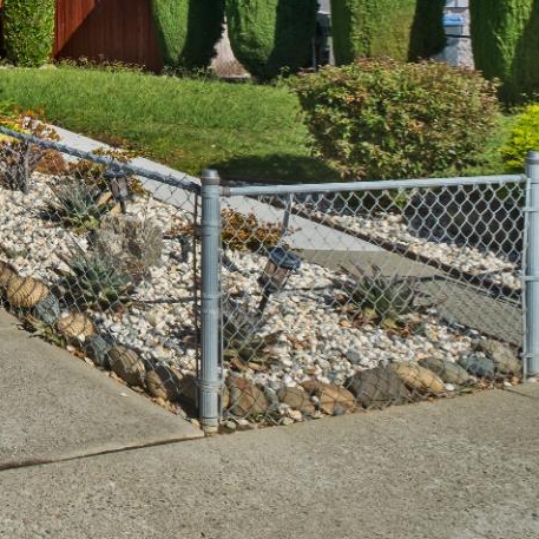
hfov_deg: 23.5
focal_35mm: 53
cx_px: -329
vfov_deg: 30.1
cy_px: 6
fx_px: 934
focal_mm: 12.6
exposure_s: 1/500
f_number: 5.6
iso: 160
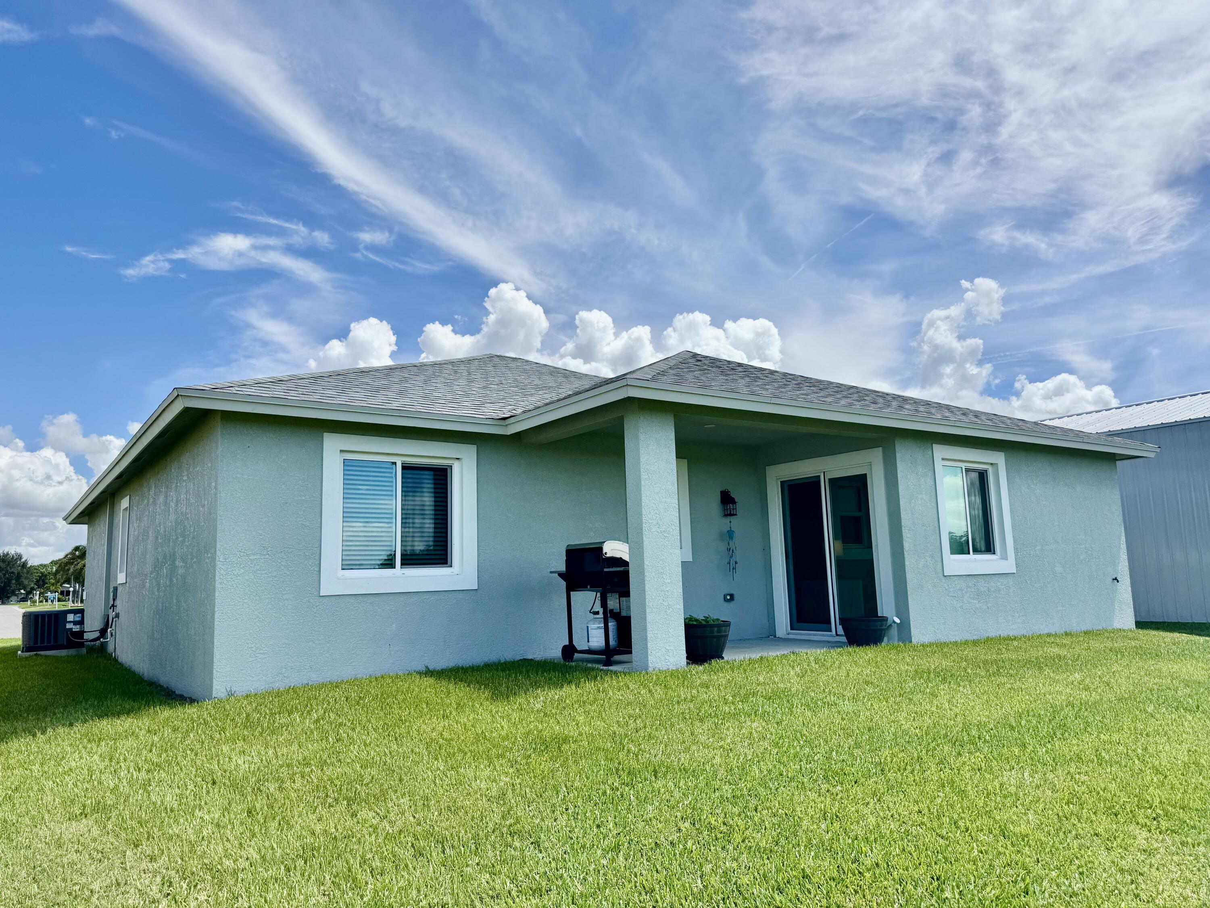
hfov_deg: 71.6
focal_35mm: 24
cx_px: 605
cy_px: 454
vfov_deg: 56.8
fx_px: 839
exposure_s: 1/6410
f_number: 1.78
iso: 80
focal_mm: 6.76
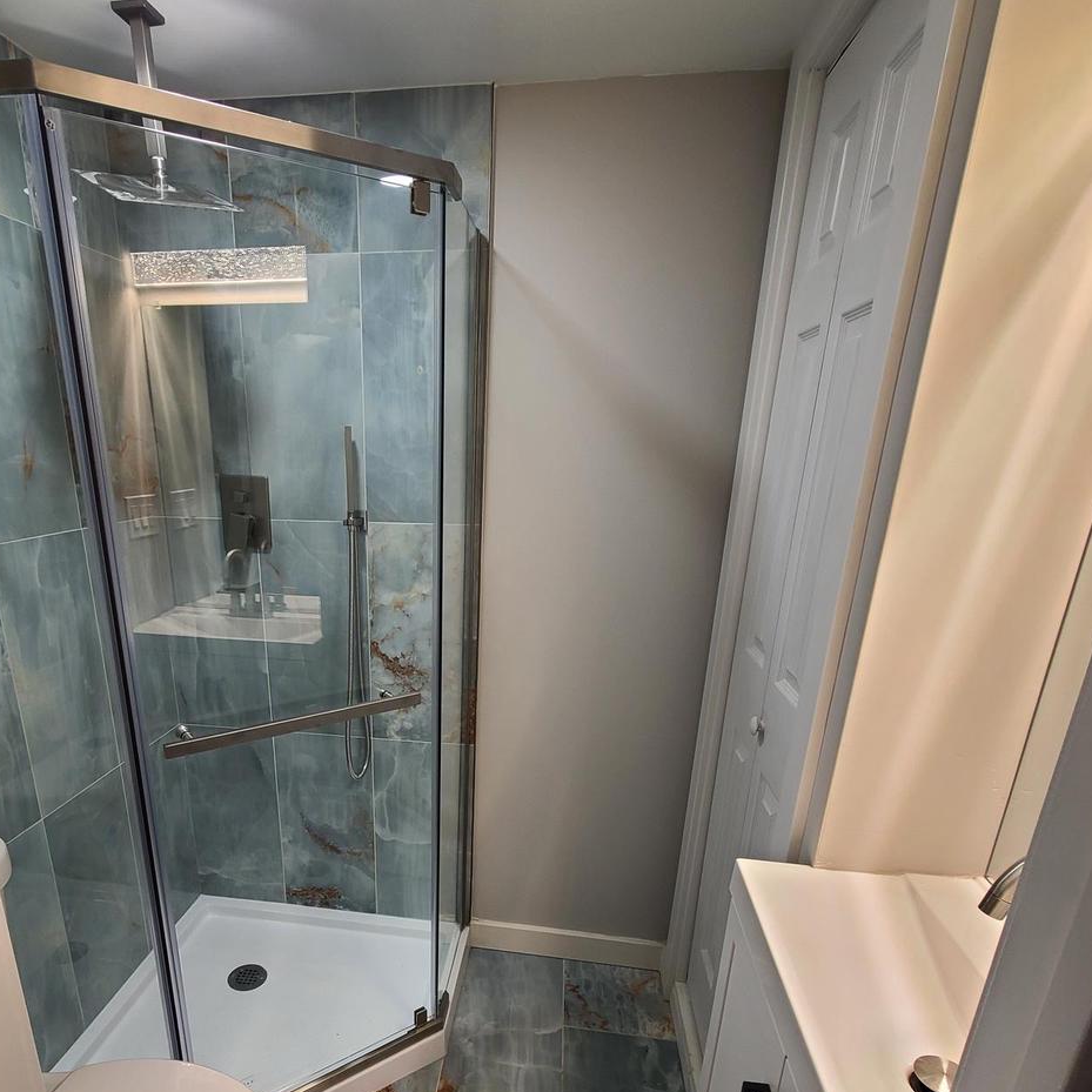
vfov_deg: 75.6
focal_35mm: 19
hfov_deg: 76.9
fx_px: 678
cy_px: 714
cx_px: 441
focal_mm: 2.2
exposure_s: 1/60
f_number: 2.2
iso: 100
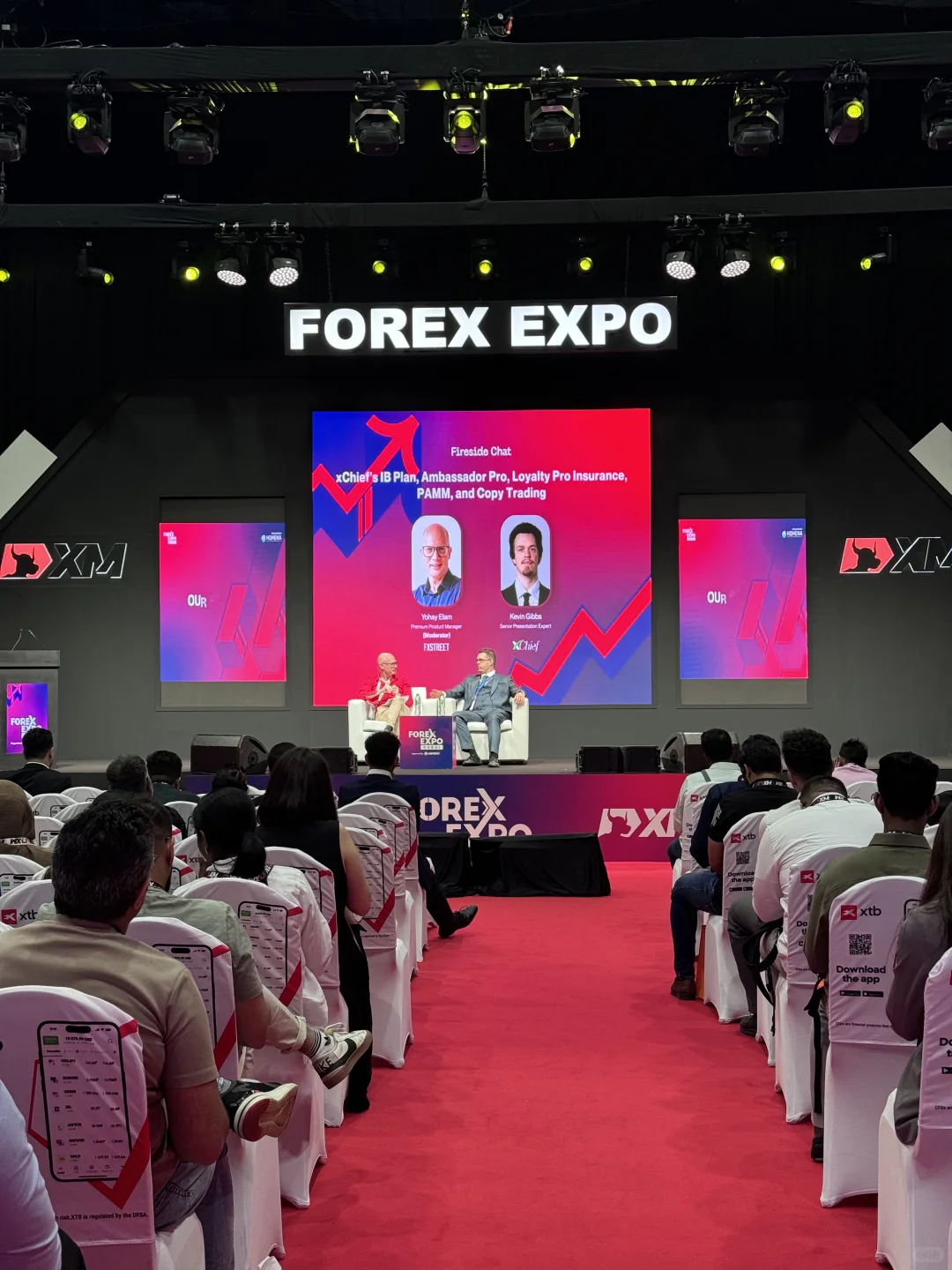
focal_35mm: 48
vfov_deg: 39.7
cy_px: 635
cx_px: 476
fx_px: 1760
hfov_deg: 30.3
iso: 100
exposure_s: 1/54
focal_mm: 6.76
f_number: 1.78
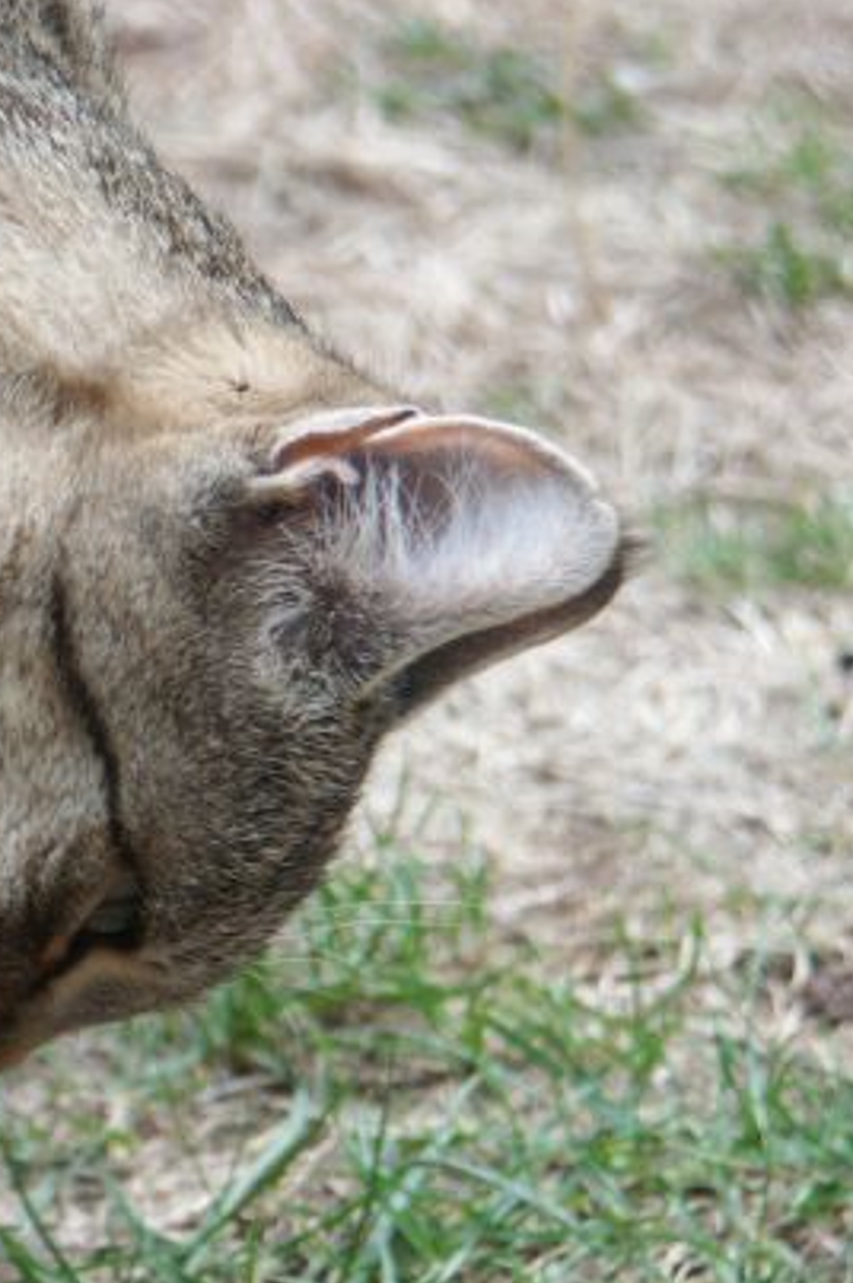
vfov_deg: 6.3
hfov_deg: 4.2
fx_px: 11712
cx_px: -48
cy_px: 732
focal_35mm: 329
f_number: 3.5
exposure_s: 1/180
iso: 200
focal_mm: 50.48
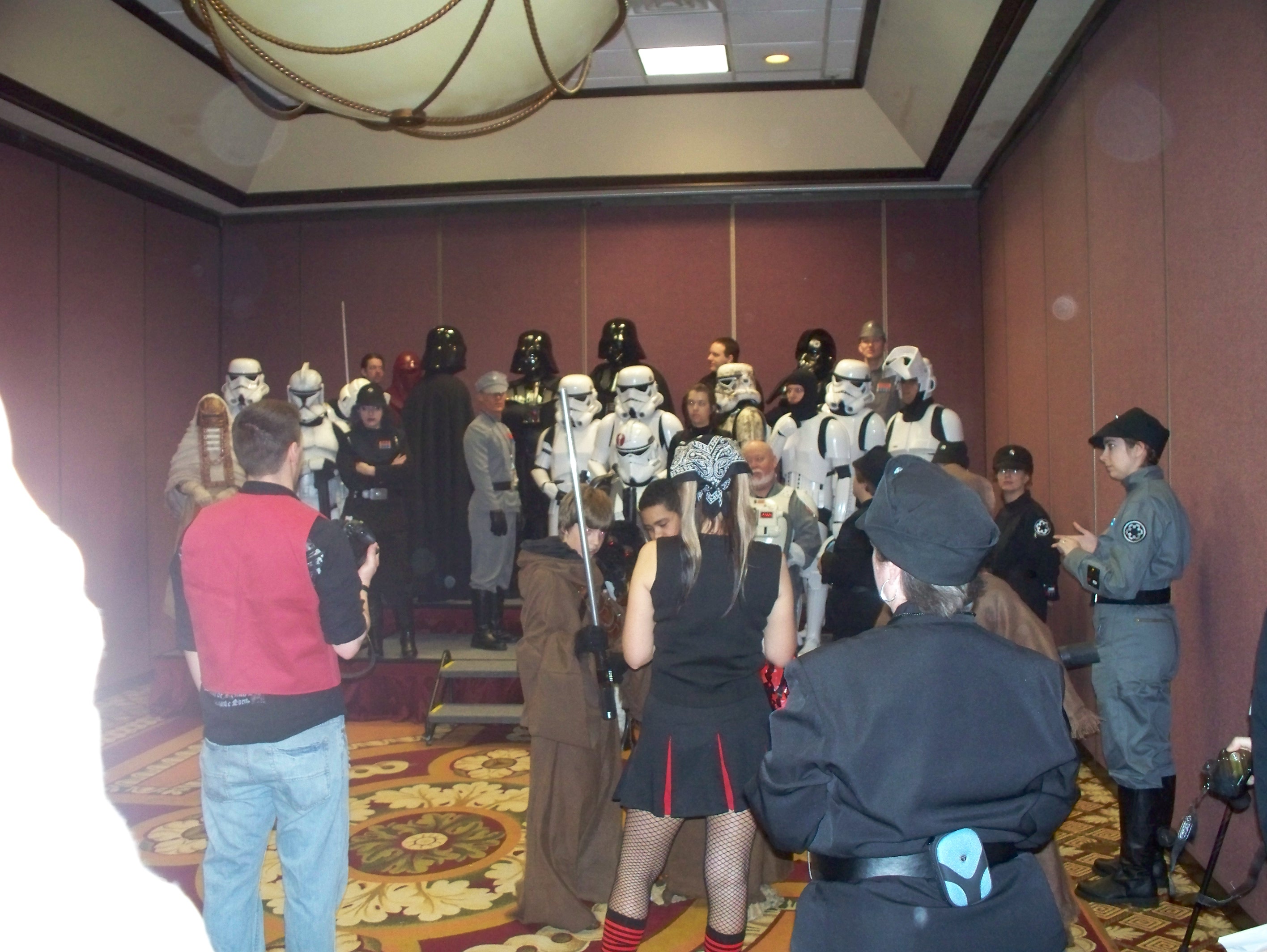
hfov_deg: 51.3
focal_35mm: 36
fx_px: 1319
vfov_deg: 39.7
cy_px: 476
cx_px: 634
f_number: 2.8
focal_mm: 7.54
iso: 400
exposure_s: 1/30
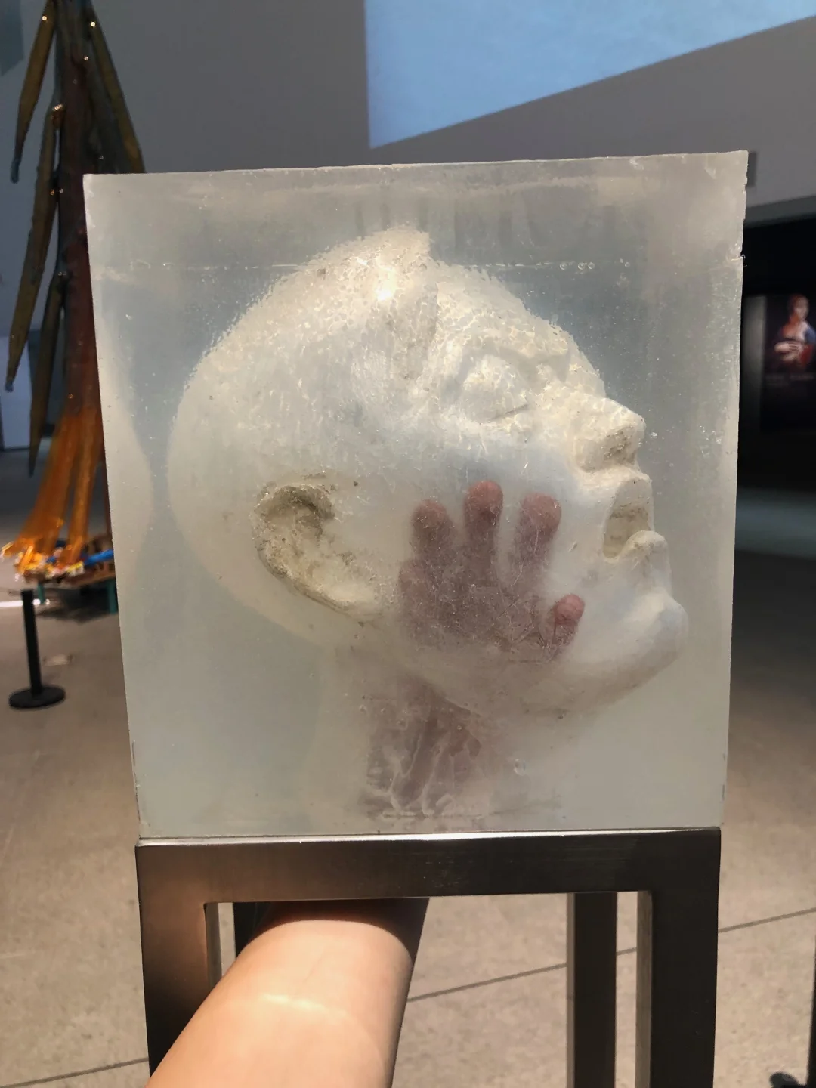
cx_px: 408
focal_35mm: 28
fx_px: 880
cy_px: 544
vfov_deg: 63.4
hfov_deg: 49.7
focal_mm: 4
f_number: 1.8
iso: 40
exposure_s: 1/20
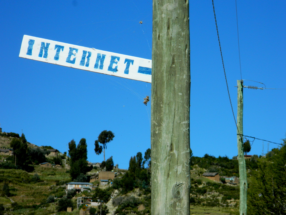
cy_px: 108
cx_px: 143
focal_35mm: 221
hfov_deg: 9.0
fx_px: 1826
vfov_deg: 6.7
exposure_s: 1/800
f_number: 5.4
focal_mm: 39.7
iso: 80
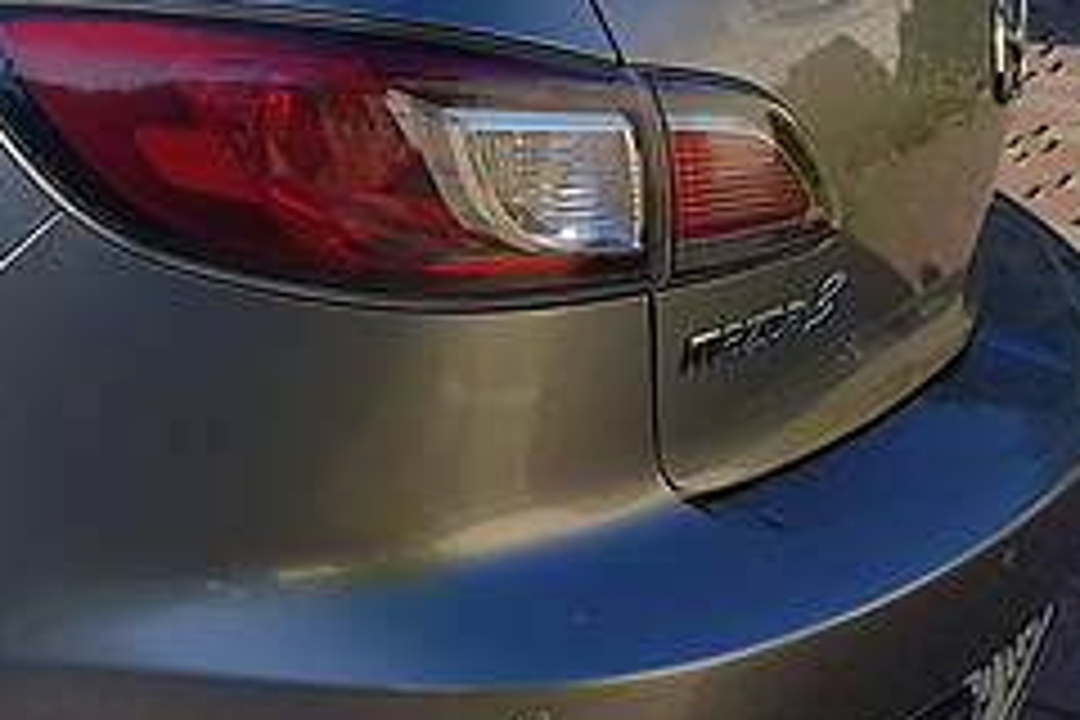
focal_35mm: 90
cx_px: -585
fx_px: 2700
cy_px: 220
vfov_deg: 15.2
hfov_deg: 19.4
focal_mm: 4.2
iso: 40
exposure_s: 1/1180
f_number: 1.7
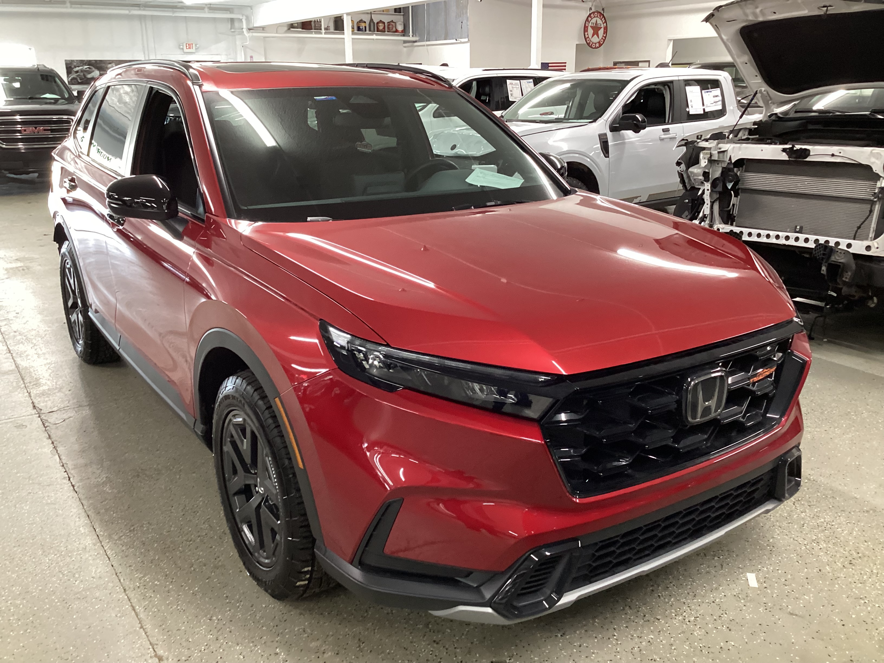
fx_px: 792
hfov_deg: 58.4
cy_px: 332
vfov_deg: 45.4
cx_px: 442
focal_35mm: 31
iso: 250
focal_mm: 3.3
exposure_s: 1/33
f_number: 2.4
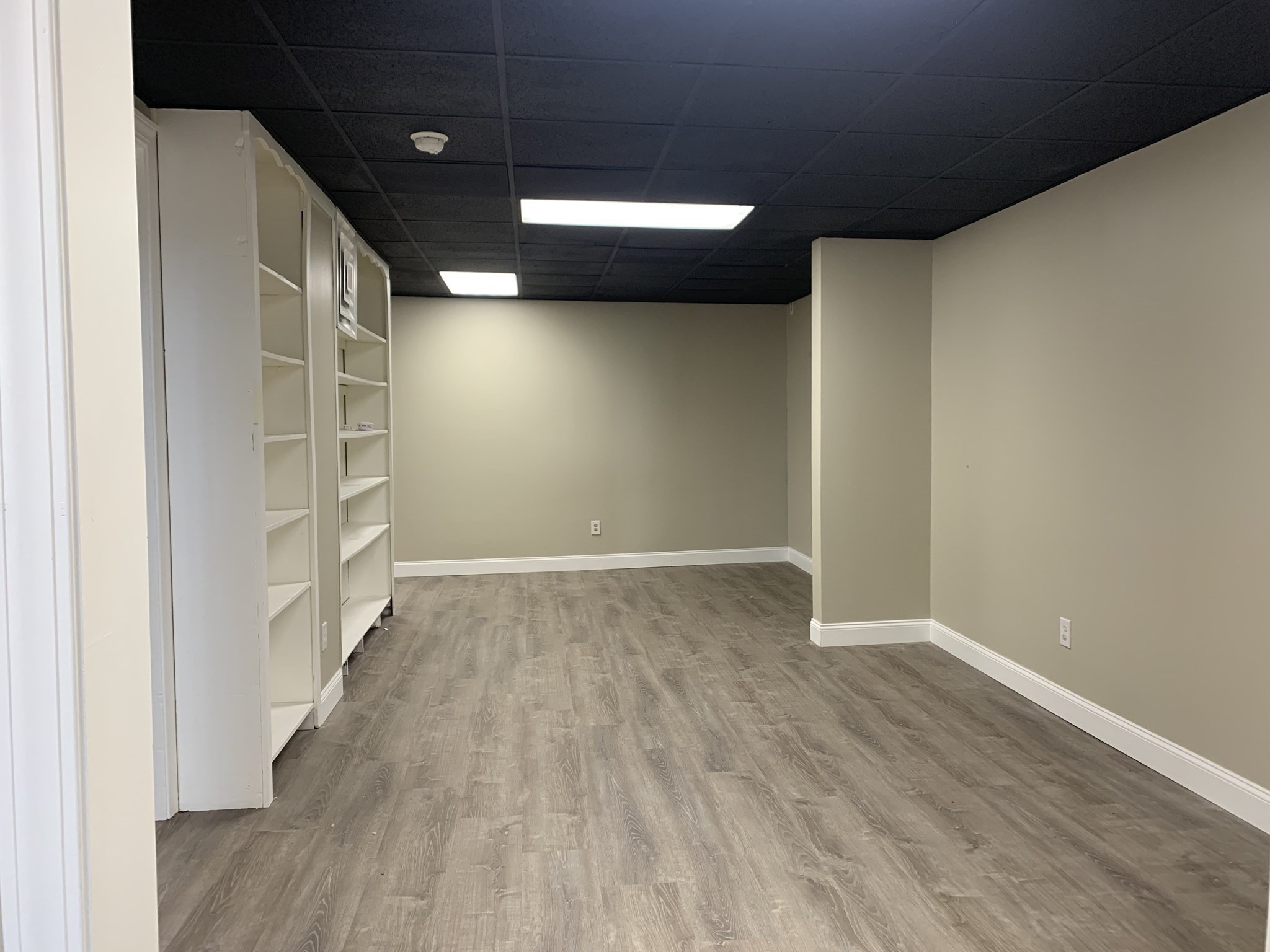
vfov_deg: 53.1
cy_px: 476
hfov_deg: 67.3
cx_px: 635
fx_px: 954
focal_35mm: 26
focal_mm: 4.25
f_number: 1.8
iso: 80
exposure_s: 1/60
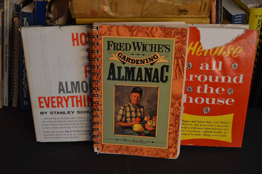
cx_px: 131
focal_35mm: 39
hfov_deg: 49.6
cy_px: 87
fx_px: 284
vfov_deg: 34.1
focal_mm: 26
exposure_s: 1/15
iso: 450
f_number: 4.2
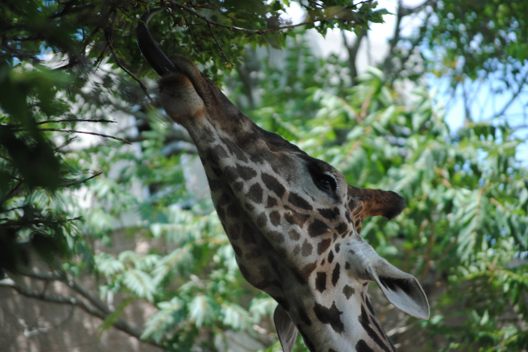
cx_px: 263
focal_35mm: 204
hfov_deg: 10.1
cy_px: 176
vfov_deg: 6.8
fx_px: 2985
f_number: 5
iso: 200
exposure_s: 1/320
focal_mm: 135
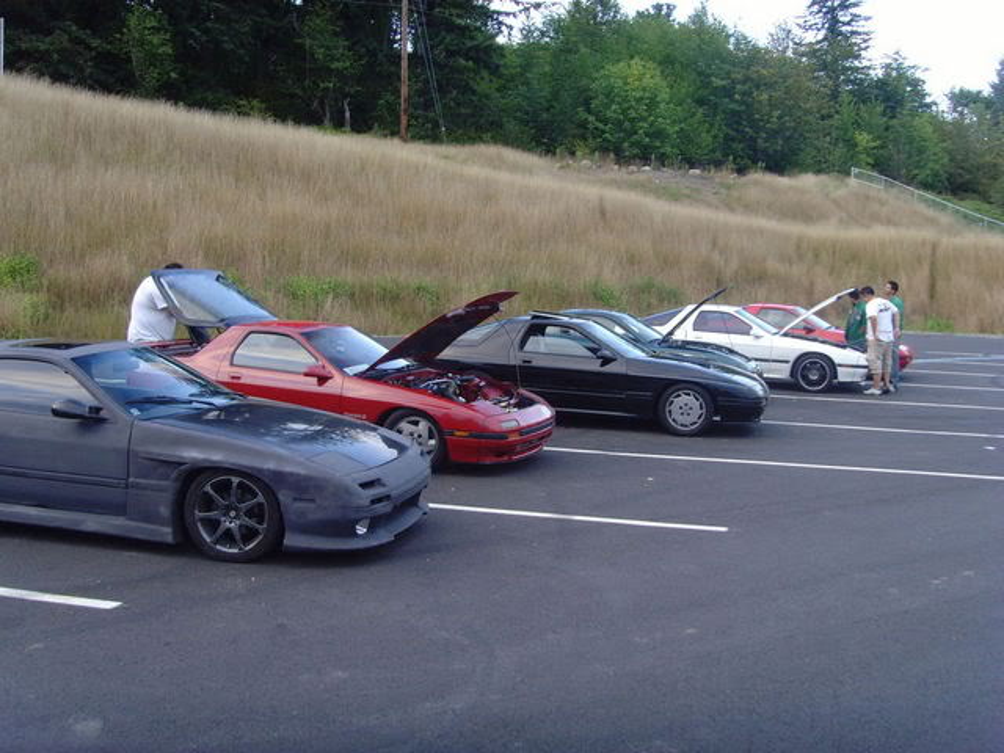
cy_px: 376
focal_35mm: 39
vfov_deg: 36.8
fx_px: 1131
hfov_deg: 47.9
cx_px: 502
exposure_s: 1/45
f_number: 3.5
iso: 120
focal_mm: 6.6
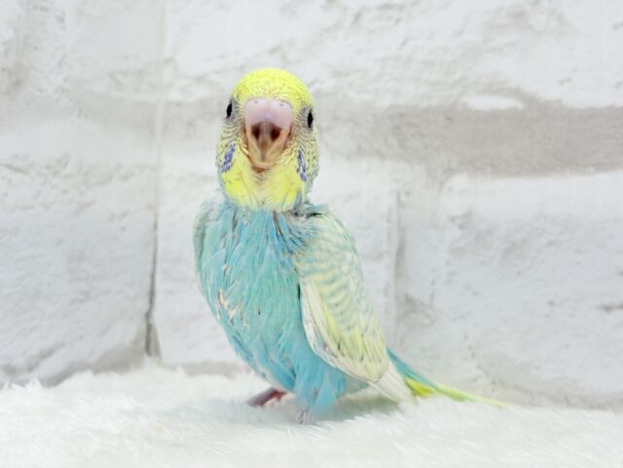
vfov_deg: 28.0
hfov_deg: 36.8
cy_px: 234
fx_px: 936
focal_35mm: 52
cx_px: 312
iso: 64
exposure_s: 1/100
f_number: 1.6
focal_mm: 5.96
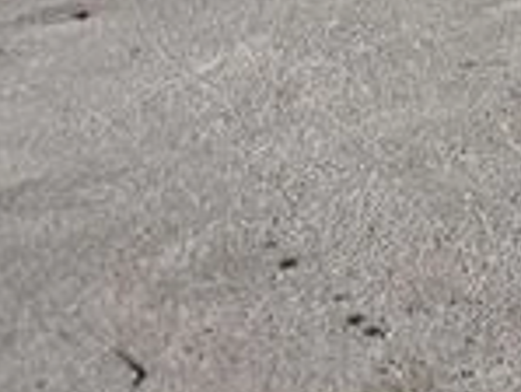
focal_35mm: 103
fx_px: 1551
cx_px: 823
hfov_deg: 16.9
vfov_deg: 12.6
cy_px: -388
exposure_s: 1/7333
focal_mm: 6.3
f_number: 1.7
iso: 80
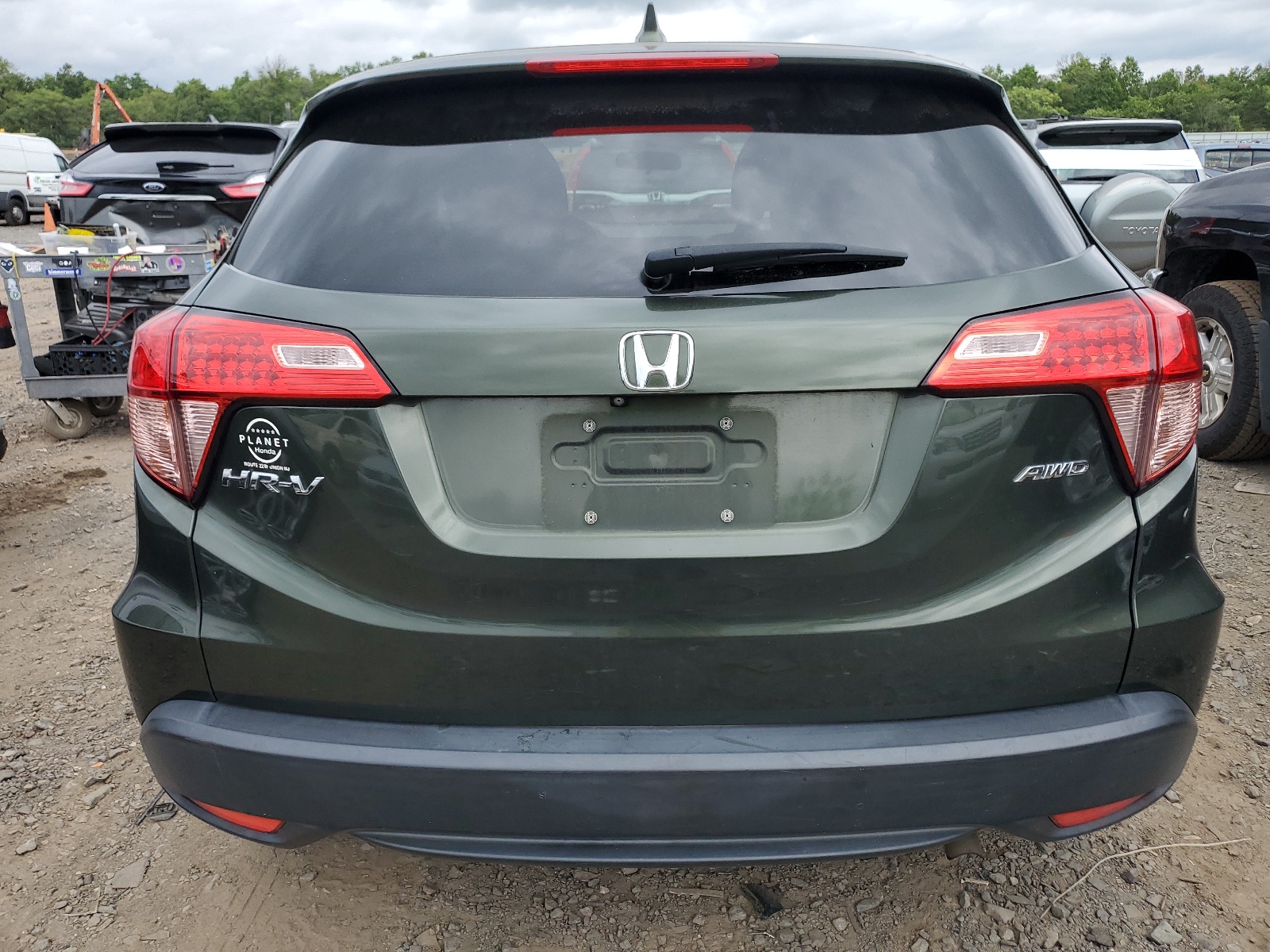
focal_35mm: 26
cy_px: 476
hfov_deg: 67.3
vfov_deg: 53.1
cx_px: 635
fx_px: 954
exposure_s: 1/1250
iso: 50
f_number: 1.5
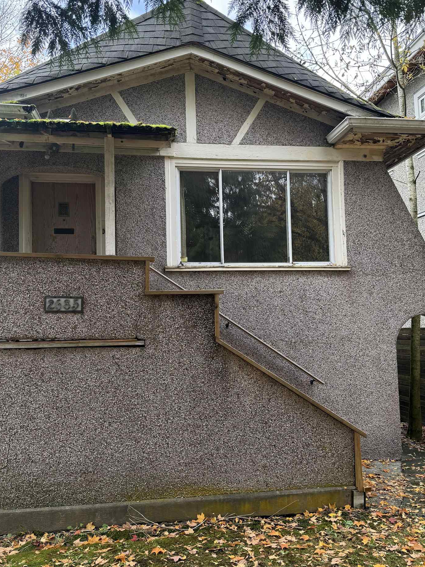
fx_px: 491
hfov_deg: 46.8
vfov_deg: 60.0
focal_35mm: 30
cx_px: 199
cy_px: 285
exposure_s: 1/304
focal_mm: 6.76
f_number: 1.78
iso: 100
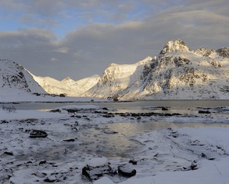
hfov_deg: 42.8
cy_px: 97
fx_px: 292
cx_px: 98
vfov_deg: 34.9
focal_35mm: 43
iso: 200
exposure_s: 1/160
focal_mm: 32
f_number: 14
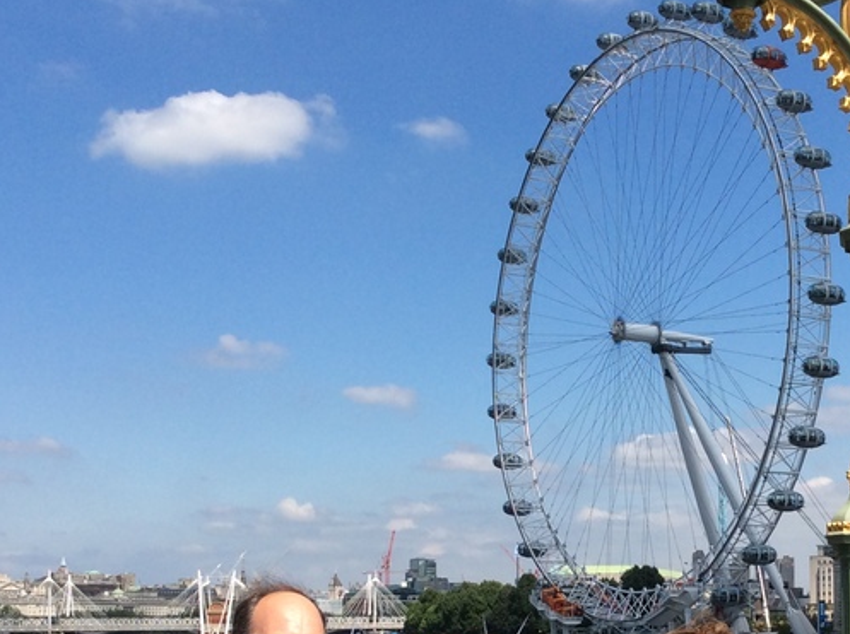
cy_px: 510
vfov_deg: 21.3
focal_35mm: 68
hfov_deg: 28.1
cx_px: 655
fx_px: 1667
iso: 32
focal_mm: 3.3
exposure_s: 1/1590
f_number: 2.4
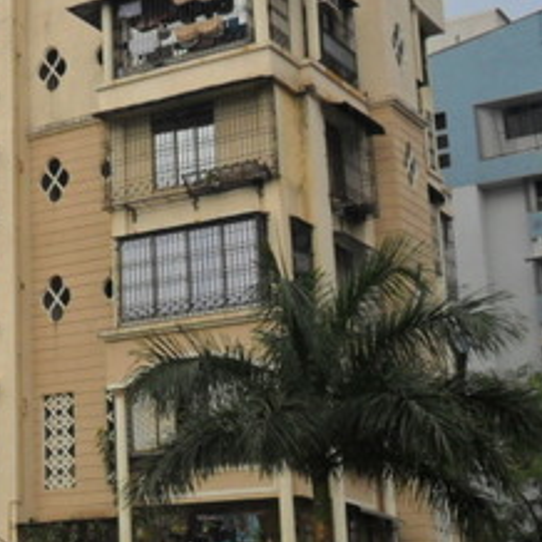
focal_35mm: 96
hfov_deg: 16.9
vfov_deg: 18.1
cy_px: 194
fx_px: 1701
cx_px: -194
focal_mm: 6.6
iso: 100
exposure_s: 1/500
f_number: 4
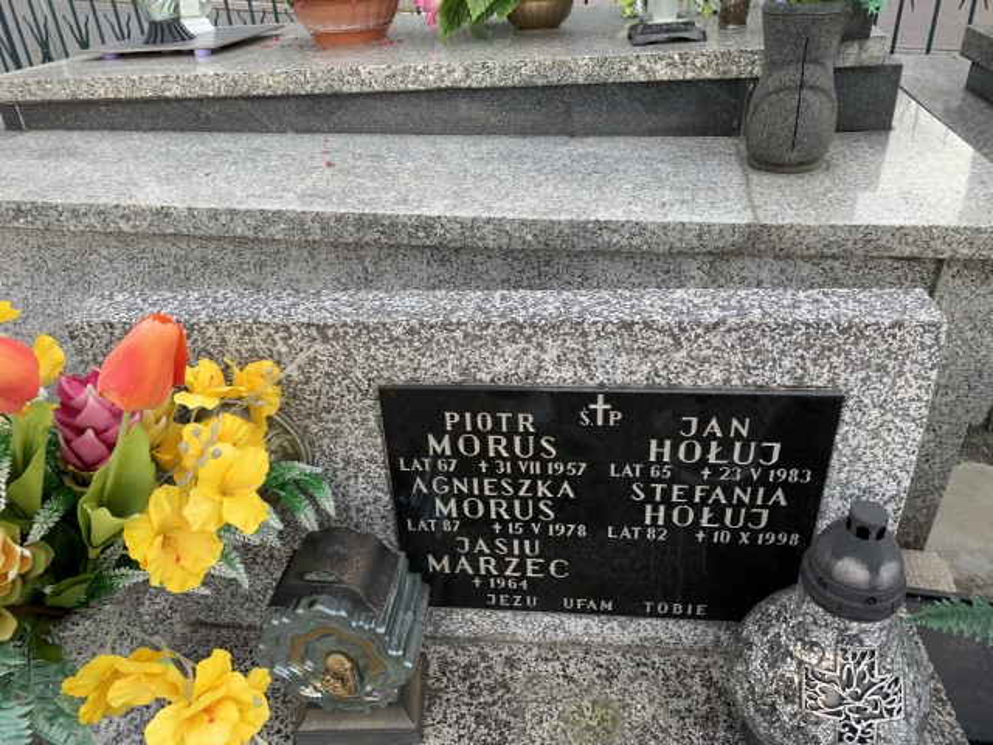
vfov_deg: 53.1
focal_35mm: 26
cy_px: 372
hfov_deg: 67.3
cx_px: 496
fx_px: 746
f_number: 1.8
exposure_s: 1/122
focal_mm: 4.25
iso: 25
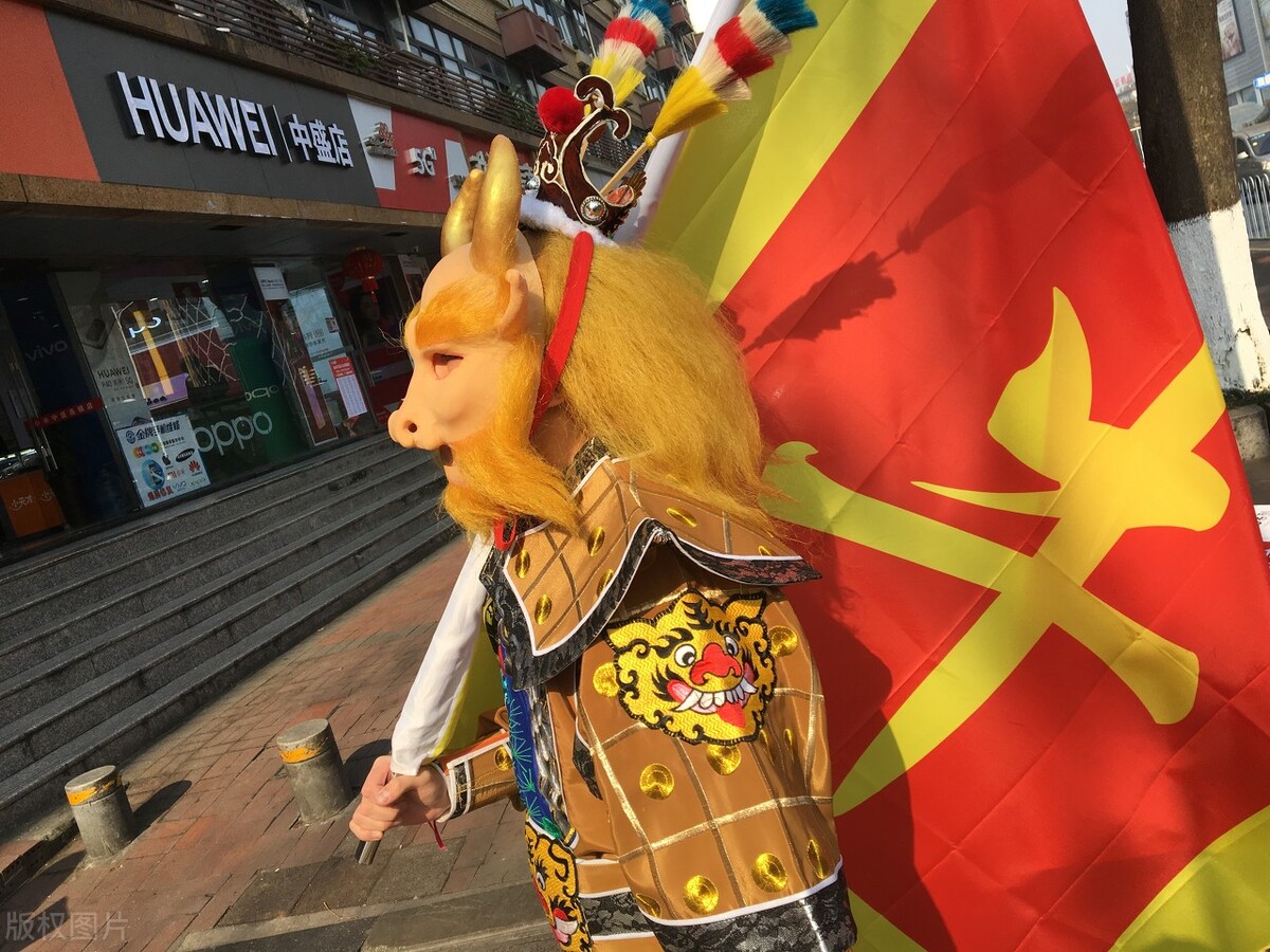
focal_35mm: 29
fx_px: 1064
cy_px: 476
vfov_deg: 48.2
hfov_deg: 61.7
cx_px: 635
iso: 25
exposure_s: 1/1083
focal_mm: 4.15
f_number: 2.2
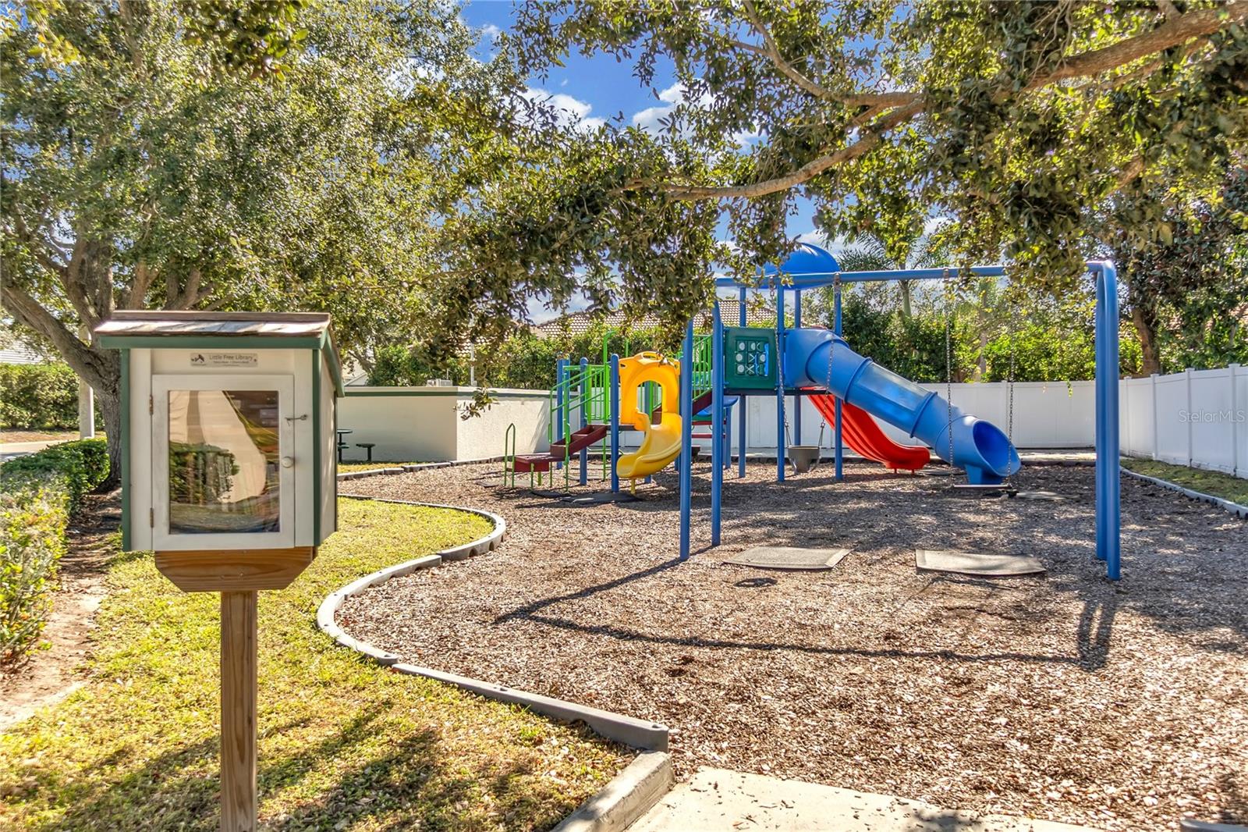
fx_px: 936
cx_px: 624
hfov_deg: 67.4
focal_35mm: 27
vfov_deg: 47.9
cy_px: 416
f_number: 4
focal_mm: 18
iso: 100
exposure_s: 1/500
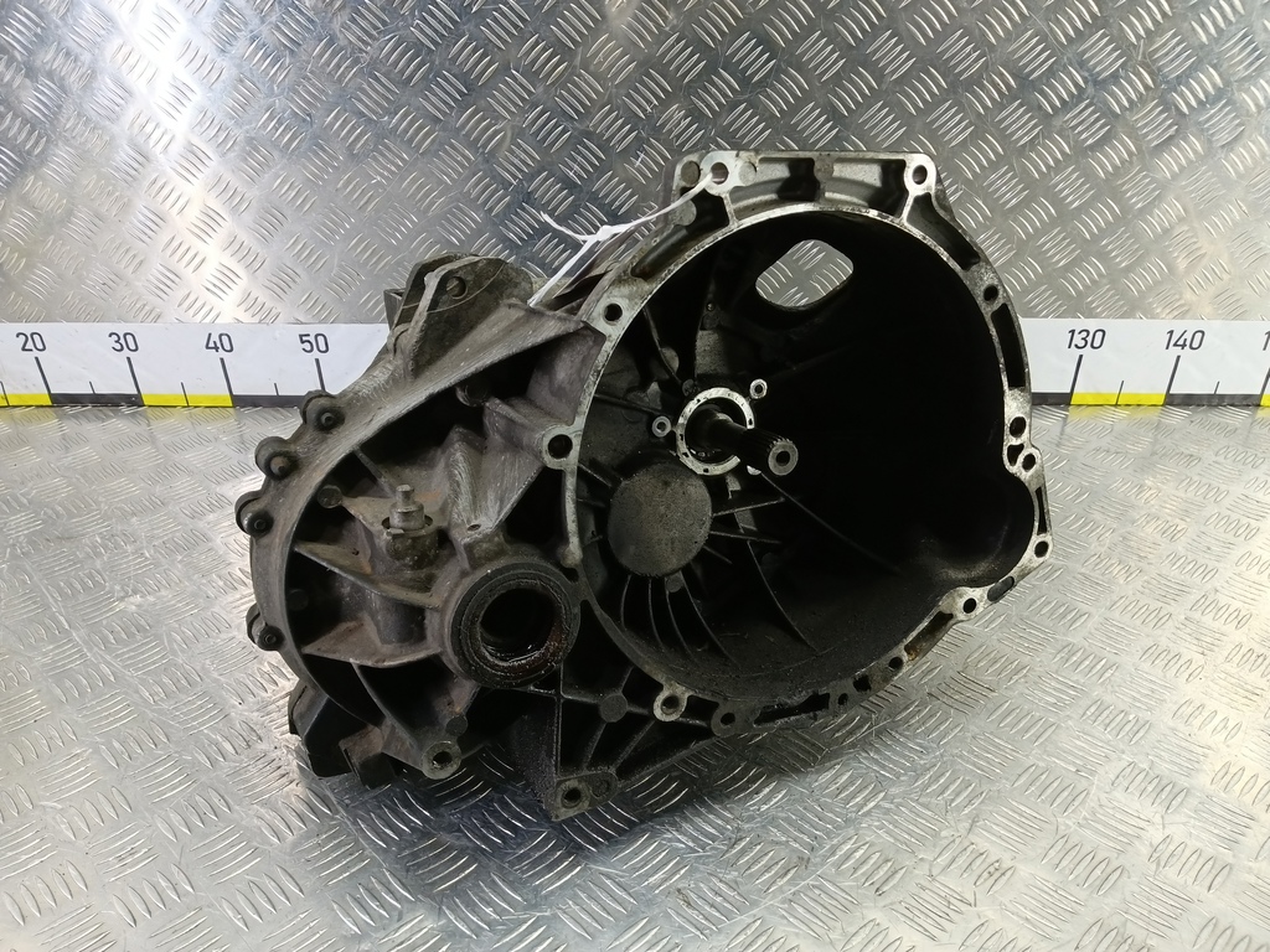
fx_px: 844
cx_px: 635
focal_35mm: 23
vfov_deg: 58.9
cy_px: 476
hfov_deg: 73.9
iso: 210
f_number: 1.6
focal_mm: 4.11
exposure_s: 1/50
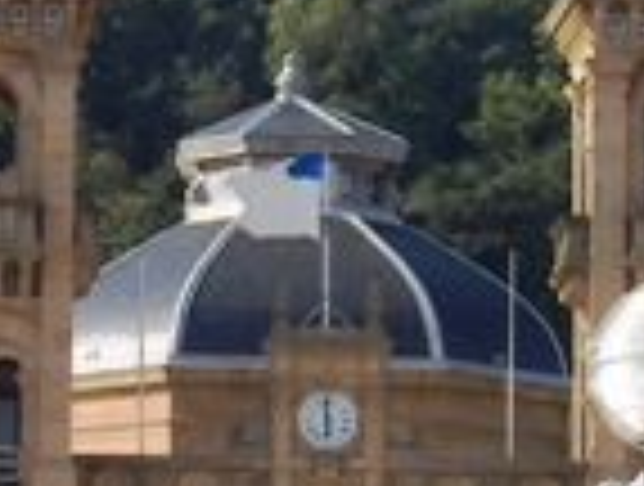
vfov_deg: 5.0
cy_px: 320
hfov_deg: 6.6
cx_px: -68
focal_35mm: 299
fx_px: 5577
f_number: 5.4
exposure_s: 1/308
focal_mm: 11.4
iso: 100
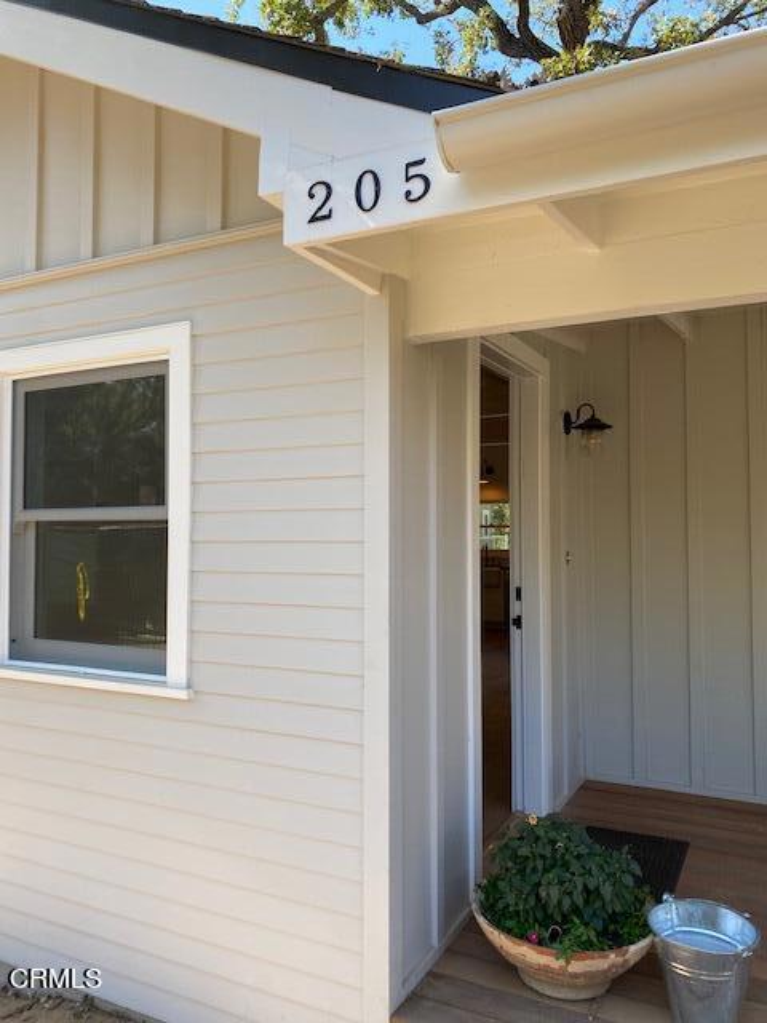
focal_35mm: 26
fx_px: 768
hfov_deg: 53.1
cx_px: 384
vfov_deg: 67.3
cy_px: 512
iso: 32
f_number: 1.8
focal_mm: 4.25
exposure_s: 1/418
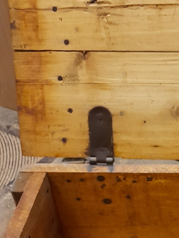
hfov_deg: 18.5
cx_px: 218
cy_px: 200
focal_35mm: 75
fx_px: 517
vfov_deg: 25.4
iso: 640
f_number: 2
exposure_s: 1/20
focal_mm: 4.6
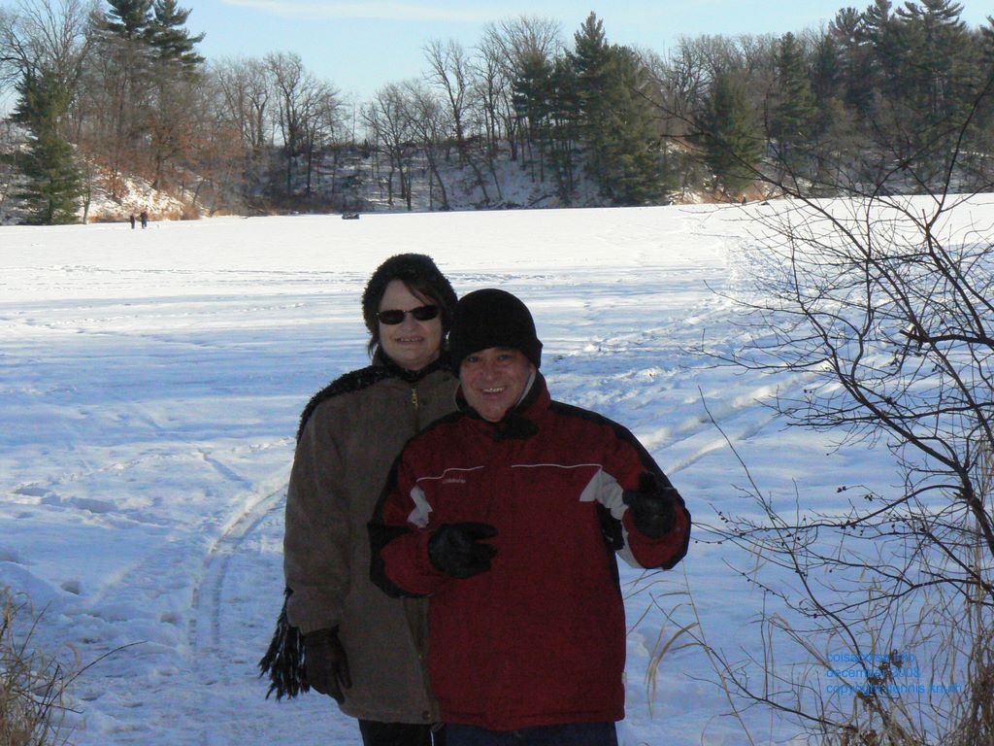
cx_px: 497
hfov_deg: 27.4
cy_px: 373
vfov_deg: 20.7
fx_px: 2039
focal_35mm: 71
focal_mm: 11.8
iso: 400
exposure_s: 1/1600
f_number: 8
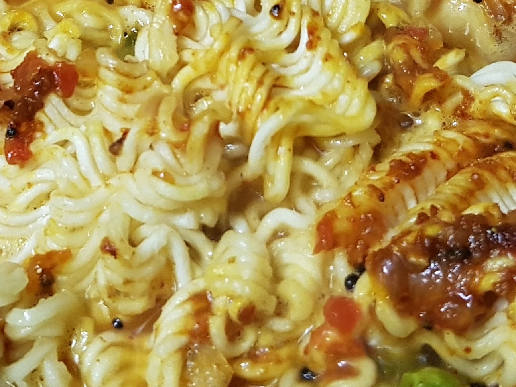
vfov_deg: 17.4
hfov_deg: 24.1
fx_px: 1208
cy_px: -67
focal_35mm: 81
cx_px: 260
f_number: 1.7
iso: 200
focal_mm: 4.2
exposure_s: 1/14
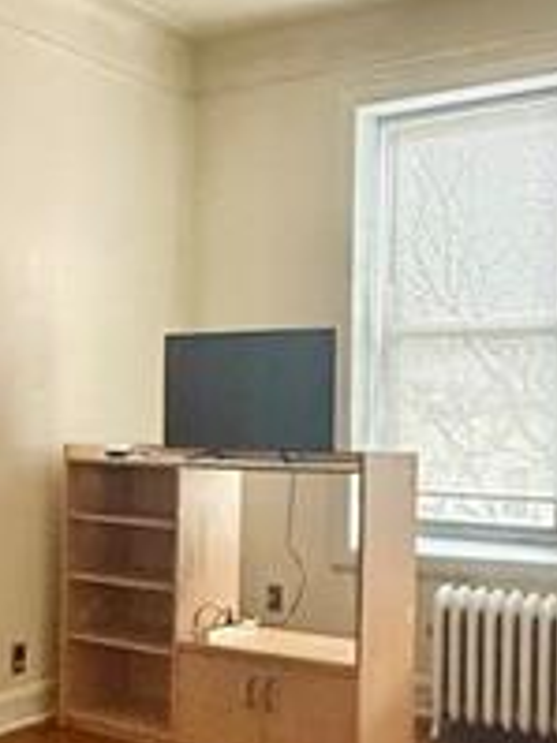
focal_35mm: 54
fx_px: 1160
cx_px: 164
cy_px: 444
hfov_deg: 26.8
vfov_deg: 35.4
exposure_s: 1/120
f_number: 2.2
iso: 640
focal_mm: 2.22
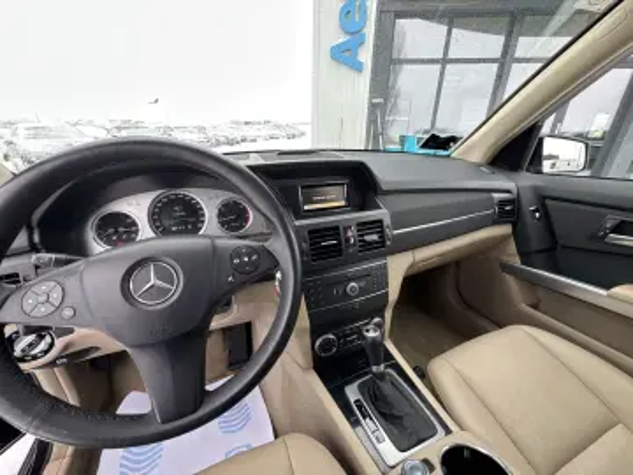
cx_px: 316
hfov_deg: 102.1
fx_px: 256
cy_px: 238
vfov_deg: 85.7
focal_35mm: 14
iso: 160
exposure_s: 1/99
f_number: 2.2
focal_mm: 2.22
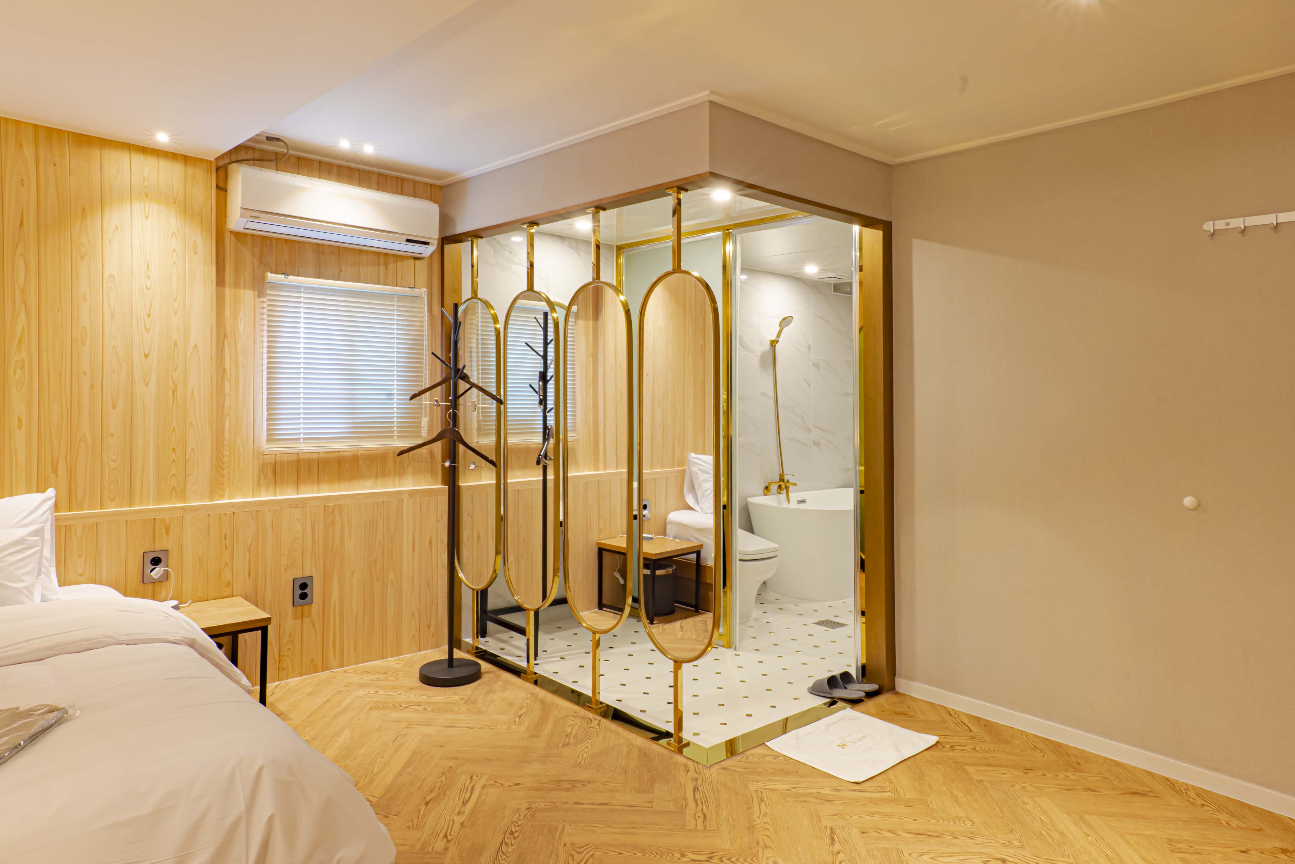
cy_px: 432
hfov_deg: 76.1
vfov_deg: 55.1
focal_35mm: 23
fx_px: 827
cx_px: 648
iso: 400
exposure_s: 2
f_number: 22
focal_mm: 23
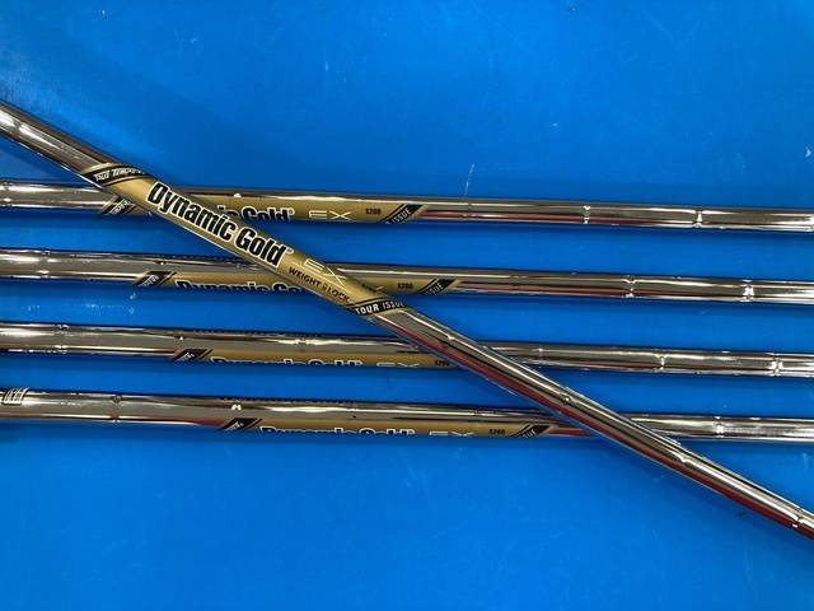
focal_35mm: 28
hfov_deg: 63.4
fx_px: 658
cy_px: 306
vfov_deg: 49.7
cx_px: 407
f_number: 1.8
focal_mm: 3.99
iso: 80
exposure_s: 1/50
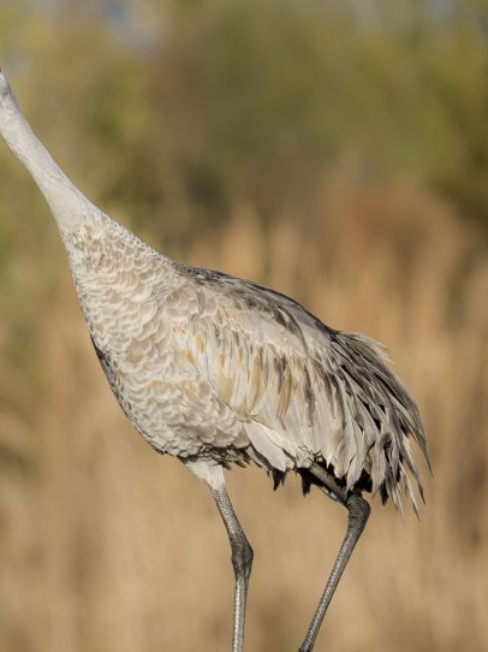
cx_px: 135
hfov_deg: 2.3
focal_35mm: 639
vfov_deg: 3.1
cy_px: 273
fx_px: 12021
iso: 1000
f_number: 6.3
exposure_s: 1/3200
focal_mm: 400
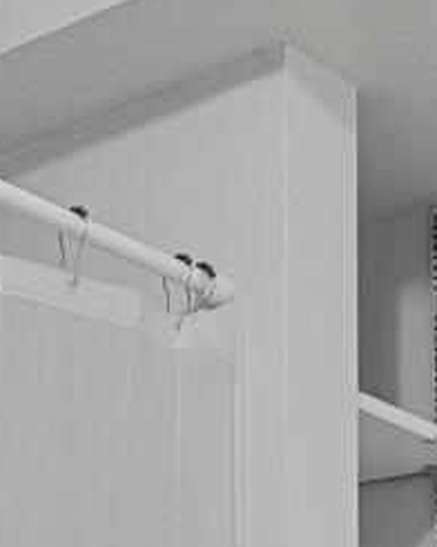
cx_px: 518
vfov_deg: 15.9
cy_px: 967
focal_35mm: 104
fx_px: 1681
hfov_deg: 14.4
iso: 4500
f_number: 8
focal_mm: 17
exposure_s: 1/20
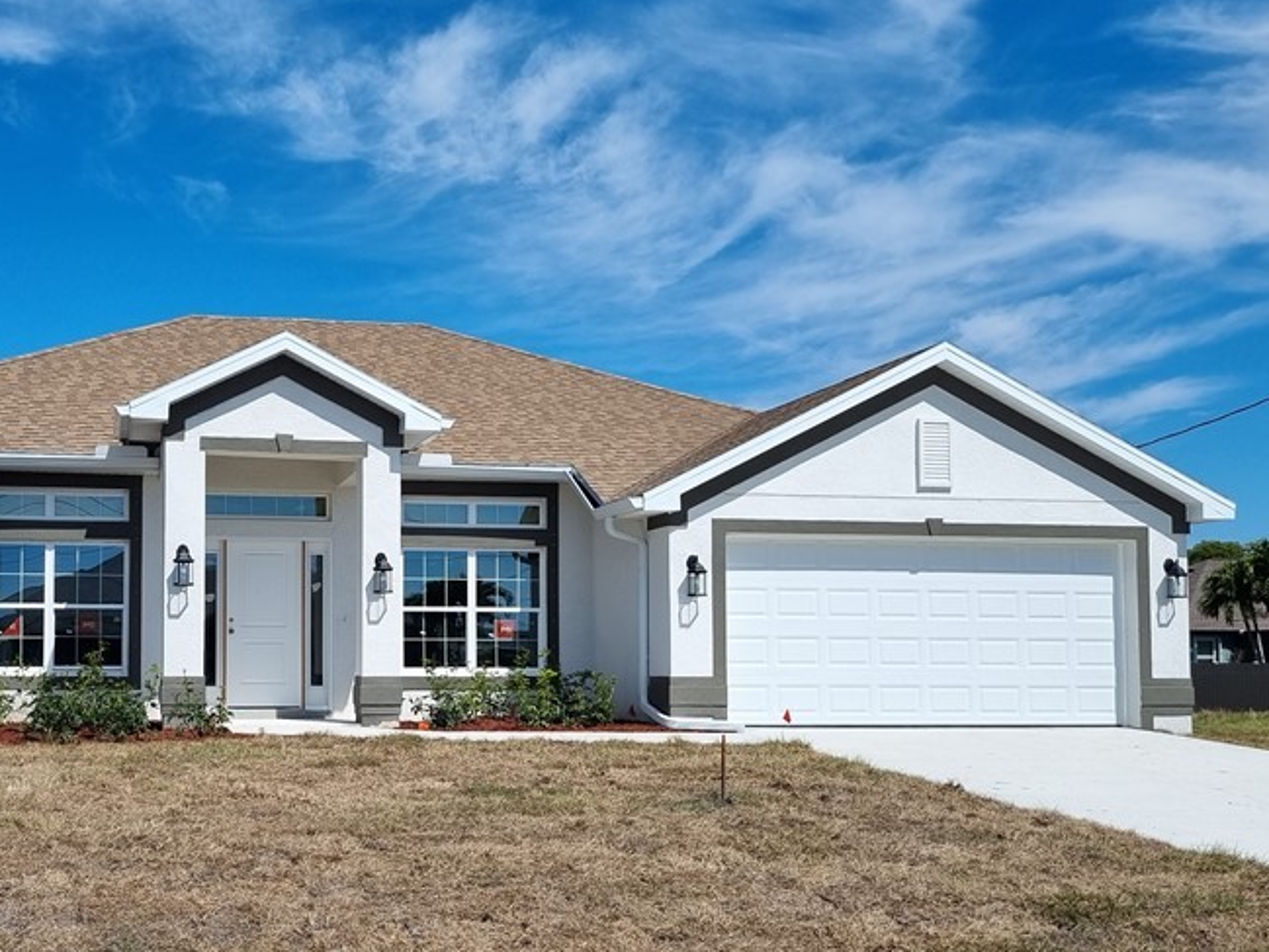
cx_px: 346
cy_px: 610
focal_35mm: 41
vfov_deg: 34.9
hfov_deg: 44.5
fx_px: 1503
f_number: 1.8
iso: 50
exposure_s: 1/4160
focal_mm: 5.4
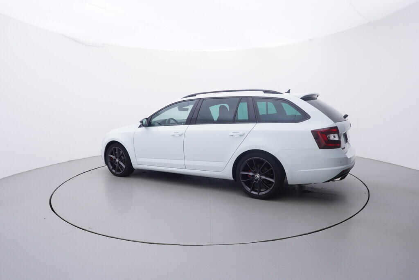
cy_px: 140
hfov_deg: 77.3
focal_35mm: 22
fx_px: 262
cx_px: 210
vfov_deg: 56.2
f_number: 5
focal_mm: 15
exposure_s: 1/80
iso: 200
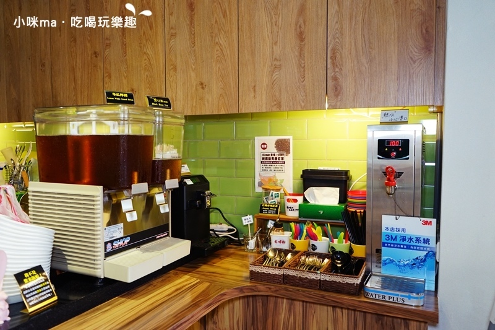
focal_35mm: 28
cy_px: 165
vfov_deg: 46.4
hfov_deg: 65.5
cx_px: 248
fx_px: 385
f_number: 3.5
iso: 1250
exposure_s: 1/60
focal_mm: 28
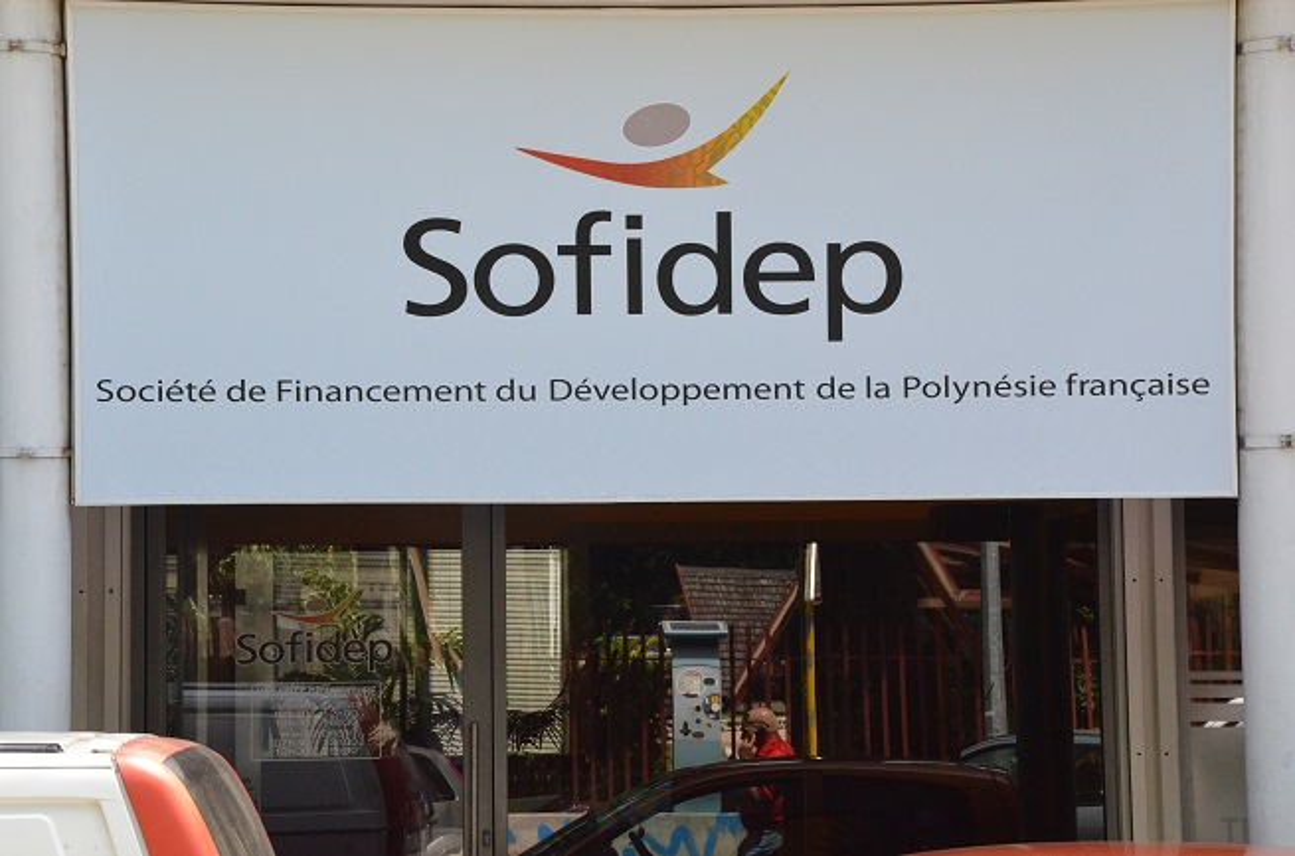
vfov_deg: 12.1
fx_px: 4036
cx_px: 648
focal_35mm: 112
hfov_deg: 18.2
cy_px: 428
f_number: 13
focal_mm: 75
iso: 2500
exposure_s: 1/640
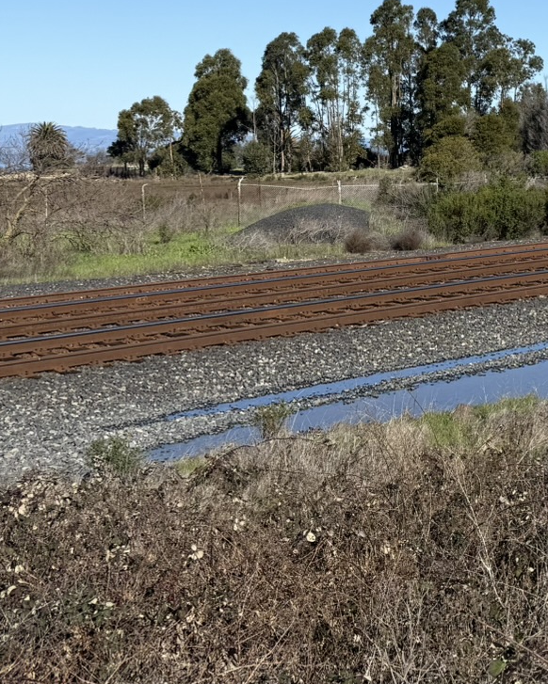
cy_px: 167
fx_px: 1337
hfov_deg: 19.5
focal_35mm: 66
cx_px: 866
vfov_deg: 28.3
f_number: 1.78
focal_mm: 6.76
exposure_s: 1/4405
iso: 80
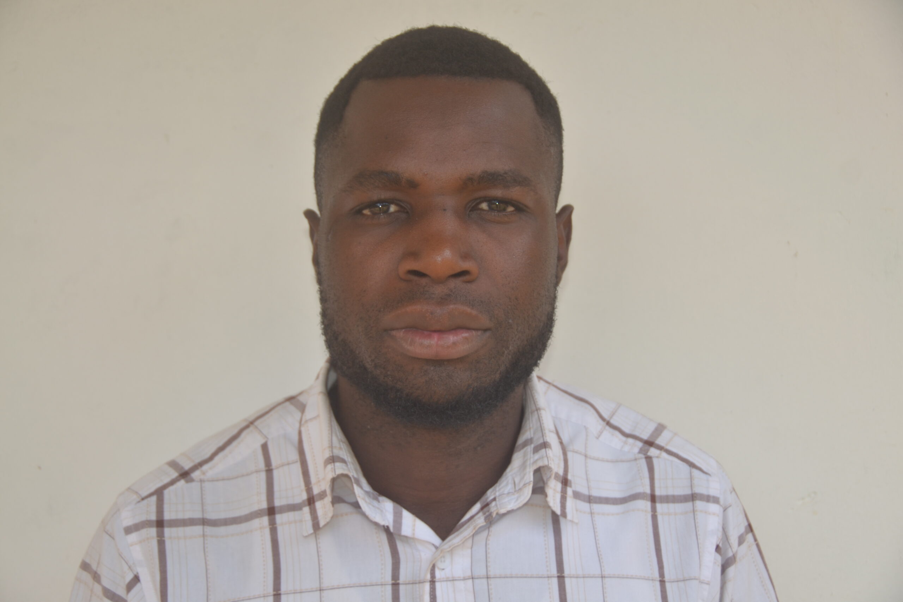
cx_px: 452
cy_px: 301
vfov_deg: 16.6
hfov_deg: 24.6
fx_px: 2069
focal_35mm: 82
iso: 100
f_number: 4.8
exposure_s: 1/160
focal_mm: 55
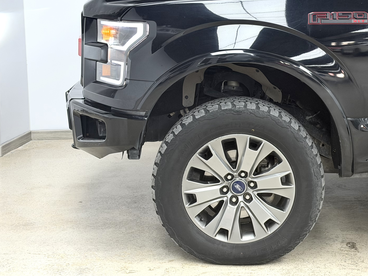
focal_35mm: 69
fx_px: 734
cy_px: 101
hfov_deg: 28.1
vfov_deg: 21.3
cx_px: 228
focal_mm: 6.76
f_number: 1.78
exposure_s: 1/100
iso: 64
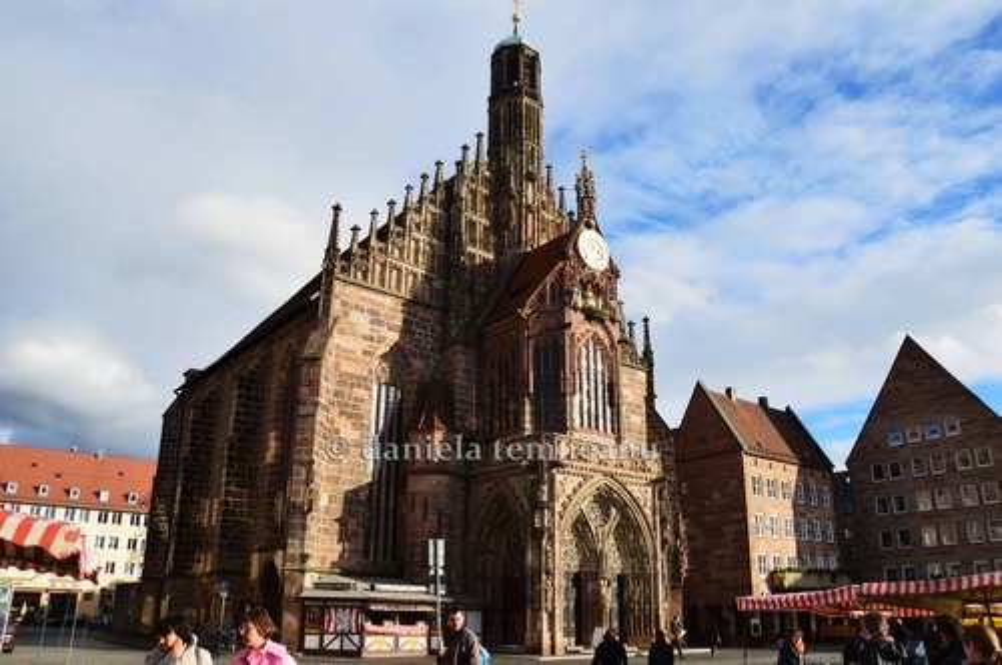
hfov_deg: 67.4
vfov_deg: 47.8
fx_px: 751
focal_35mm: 27
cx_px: 501
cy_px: 332
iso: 400
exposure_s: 1/500
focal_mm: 18
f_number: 11
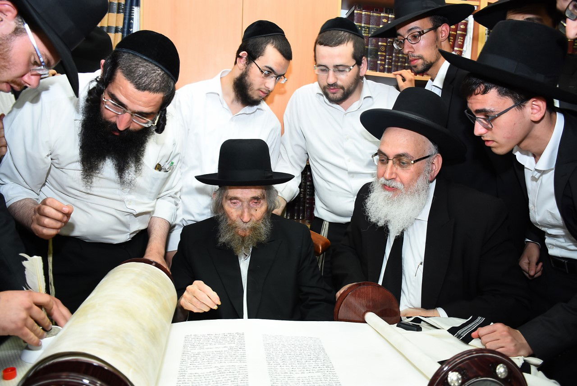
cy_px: 193
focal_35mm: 27
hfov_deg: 67.3
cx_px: 288
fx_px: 433
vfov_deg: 48.0
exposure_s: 1/60
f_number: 3.5
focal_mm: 18
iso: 400
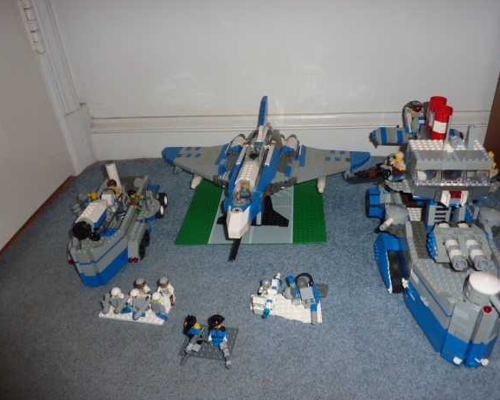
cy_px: 200
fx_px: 400
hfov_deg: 63.9
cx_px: 273
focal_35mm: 27
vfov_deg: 53.2
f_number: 3.3
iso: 100
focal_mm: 4.1
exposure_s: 1/30
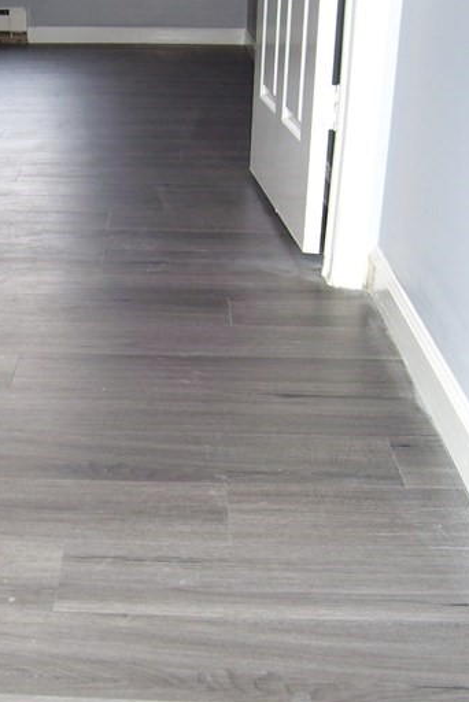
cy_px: 348
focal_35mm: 53
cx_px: 103
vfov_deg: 37.5
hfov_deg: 25.2
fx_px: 1034
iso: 125
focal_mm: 5.6
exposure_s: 1/60
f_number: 2.7
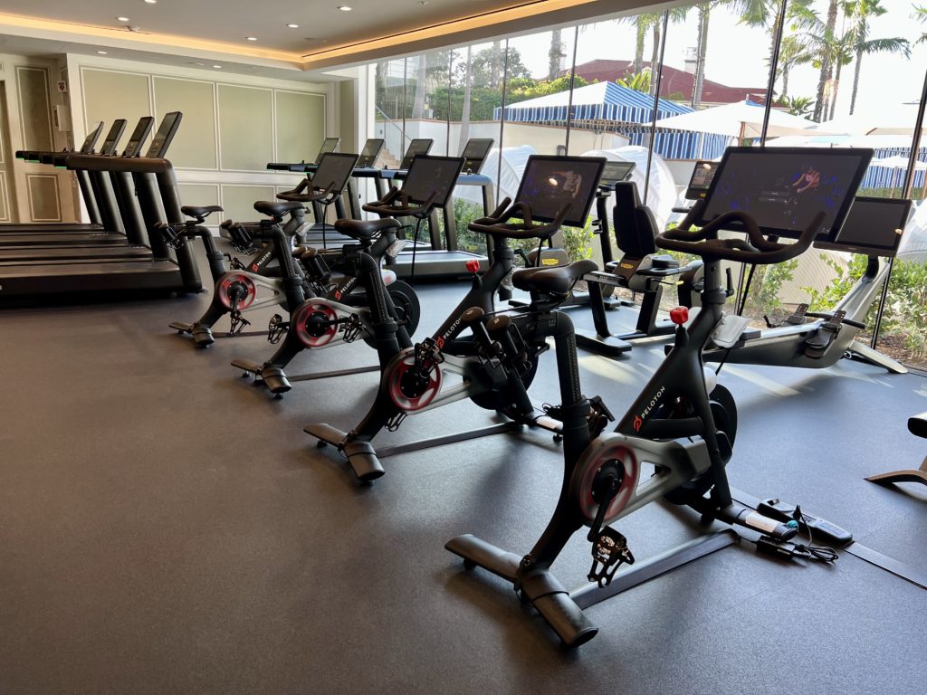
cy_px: 348
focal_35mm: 26
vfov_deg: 53.1
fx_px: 696
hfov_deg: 67.3
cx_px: 464
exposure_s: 1/120
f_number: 1.5
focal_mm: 5.7
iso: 50
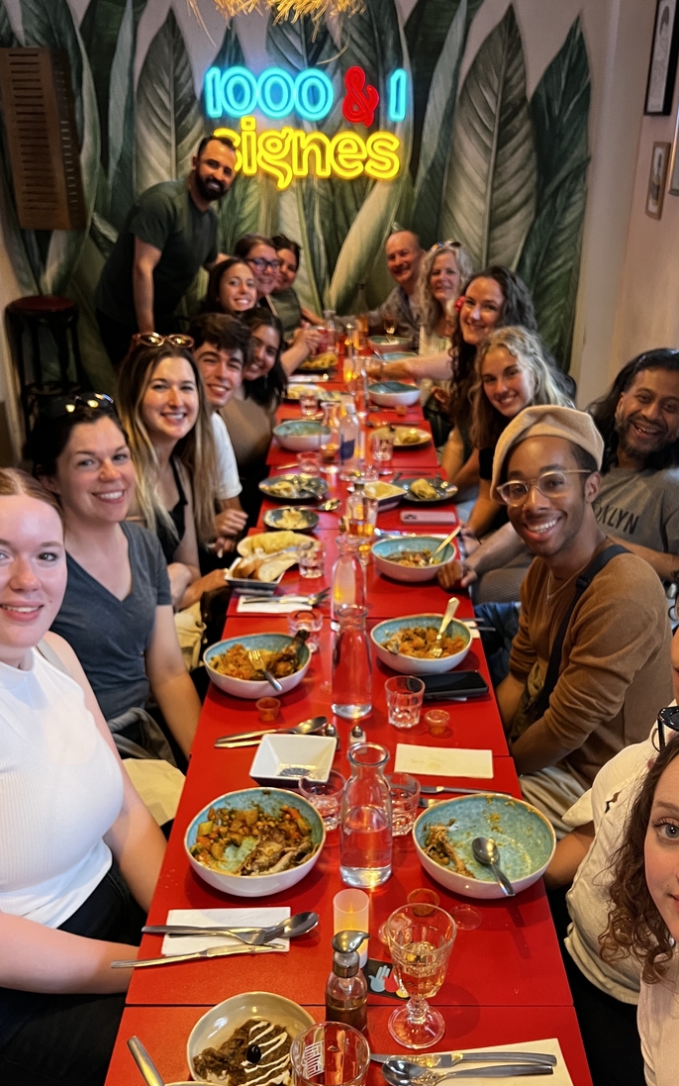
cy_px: 650
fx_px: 1006
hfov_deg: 37.3
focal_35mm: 34
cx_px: 369
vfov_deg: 56.3
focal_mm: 5.7
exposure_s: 1/54
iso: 400
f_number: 1.5
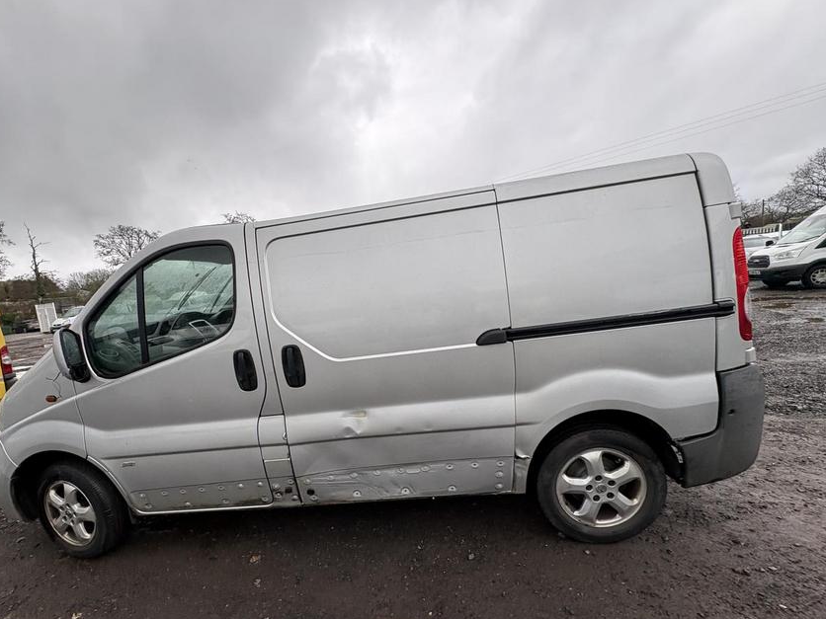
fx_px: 358
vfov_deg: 81.7
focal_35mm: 15
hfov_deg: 98.0
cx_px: 384
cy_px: 329
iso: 40
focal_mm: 2.22
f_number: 2.2
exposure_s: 1/105
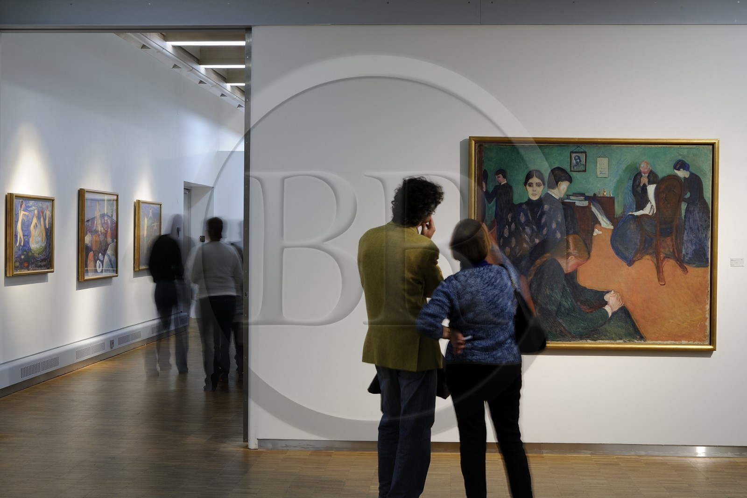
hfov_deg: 41.1
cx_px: 374
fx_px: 996
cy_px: 249
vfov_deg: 28.1
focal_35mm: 48
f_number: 11
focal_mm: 48
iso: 200
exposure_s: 2
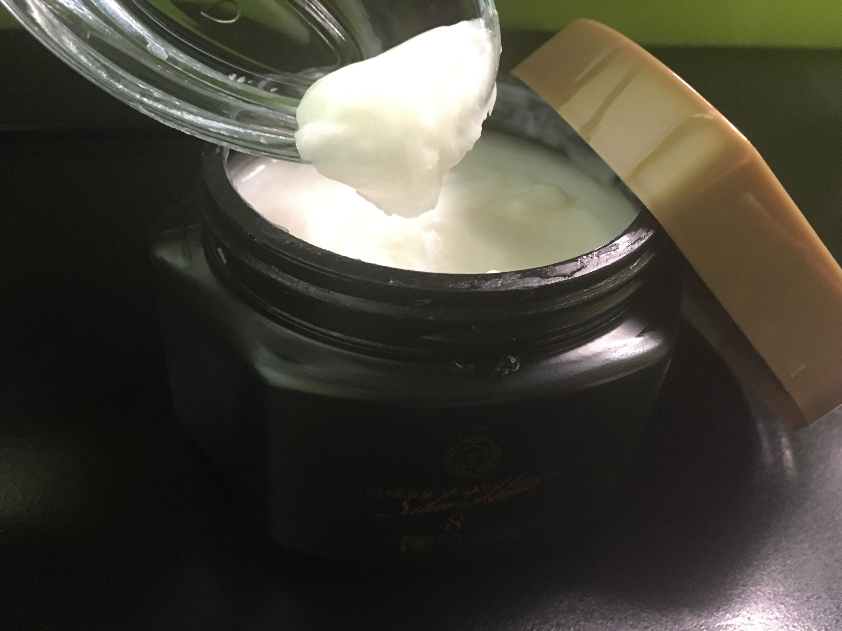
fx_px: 705
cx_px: 421
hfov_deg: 61.7
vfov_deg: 48.2
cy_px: 316
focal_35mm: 29
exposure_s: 1/10
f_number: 2.2
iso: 100
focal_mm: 4.15
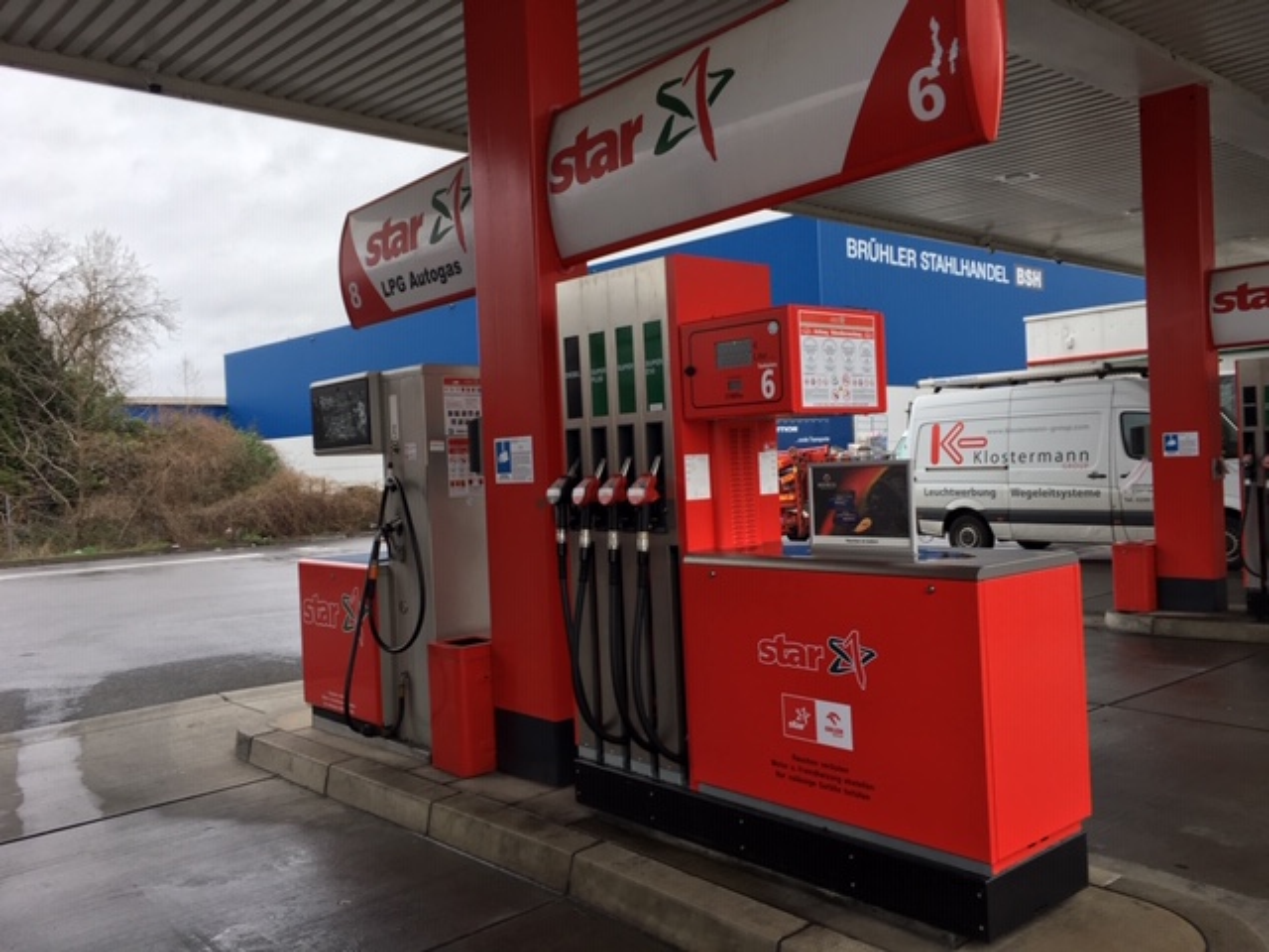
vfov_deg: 48.2
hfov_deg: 61.7
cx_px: 634
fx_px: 1063
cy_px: 476
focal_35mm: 29
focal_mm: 4.15
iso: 25
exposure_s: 1/178
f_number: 2.2
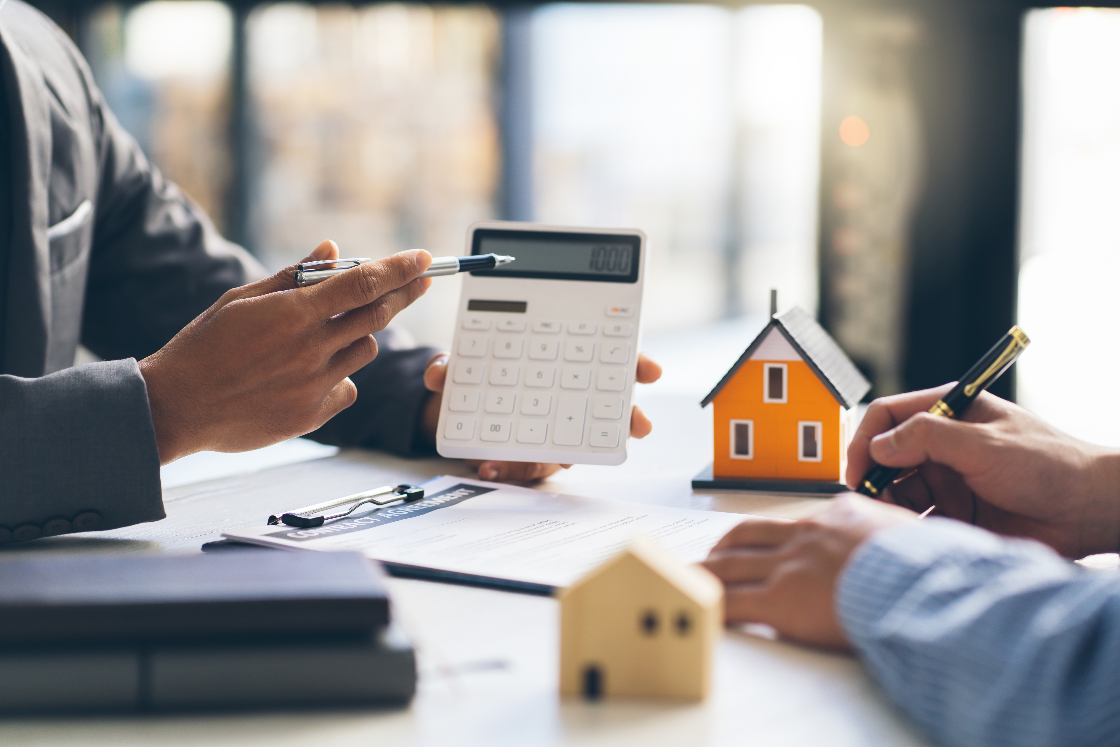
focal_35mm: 85
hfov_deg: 23.9
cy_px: 374
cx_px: 560
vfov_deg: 16.1
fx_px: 2644
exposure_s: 1/100
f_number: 2.8
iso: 160
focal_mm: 85
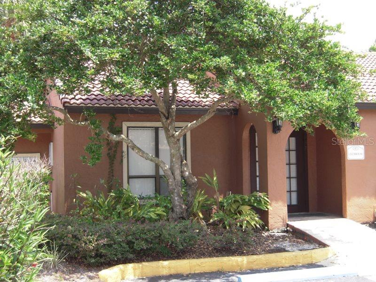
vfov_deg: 29.1
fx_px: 543
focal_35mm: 50
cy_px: 141
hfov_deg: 38.2
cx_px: 188
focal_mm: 8.9
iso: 100
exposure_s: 1/200
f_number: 3.5
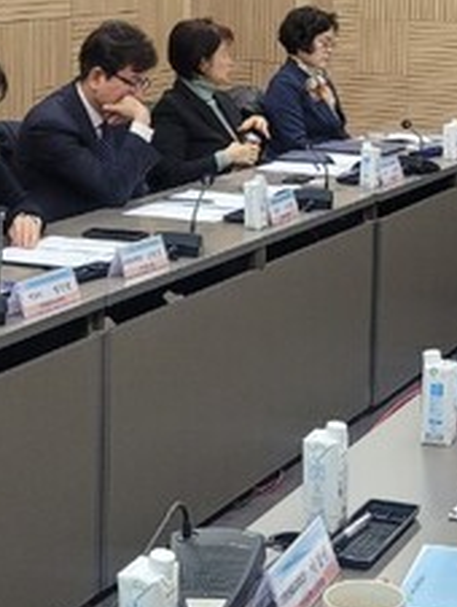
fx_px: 1616
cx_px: 360
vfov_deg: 20.8
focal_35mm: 92
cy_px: 62
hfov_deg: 16.0
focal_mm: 5.4
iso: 200
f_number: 1.8
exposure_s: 1/120
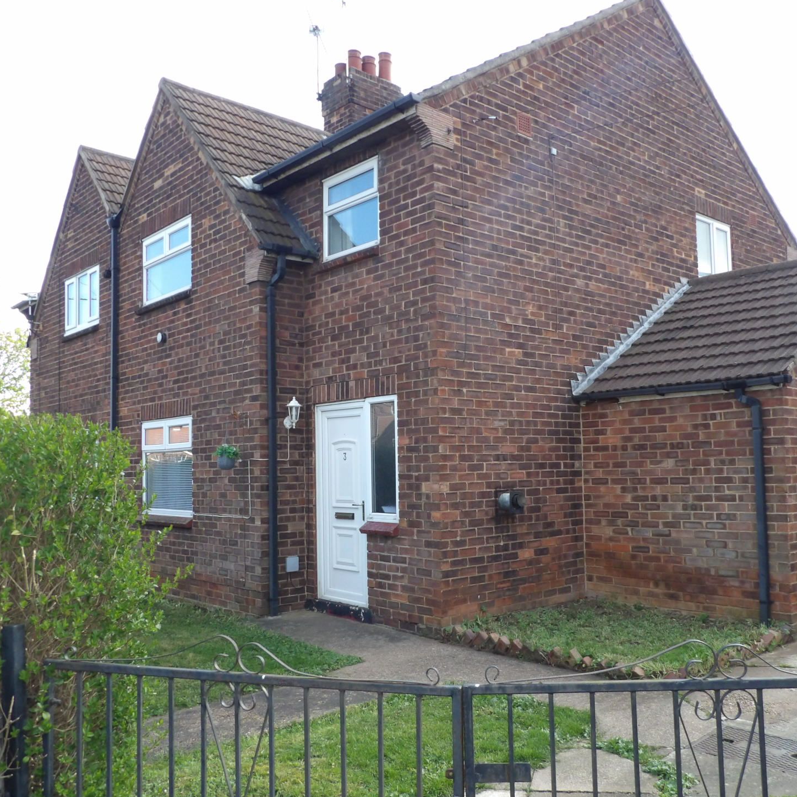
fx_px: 781
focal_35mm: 30
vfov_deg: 54.0
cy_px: 416
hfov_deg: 54.0
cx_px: 436
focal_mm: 4.3
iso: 200
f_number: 3.2
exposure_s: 1/395
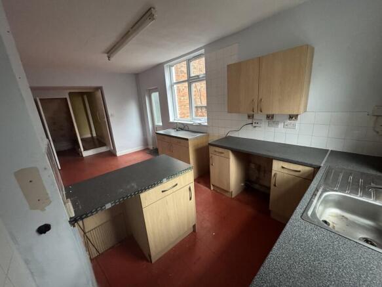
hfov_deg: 102.1
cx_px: 191
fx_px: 154
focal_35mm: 14
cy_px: 144
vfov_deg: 85.7
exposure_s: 1/60
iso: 800
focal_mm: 2.22
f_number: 2.2
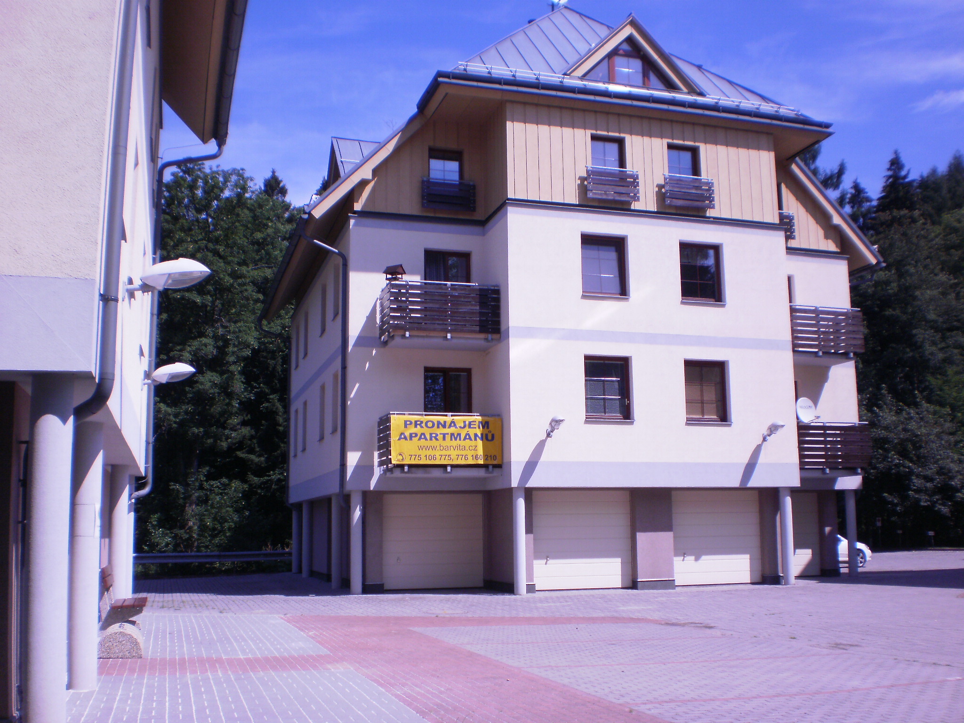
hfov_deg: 49.0
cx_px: 482
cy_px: 362
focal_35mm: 38
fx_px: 1058
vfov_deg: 37.7
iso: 100
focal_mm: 6.3
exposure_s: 1/800
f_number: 4.6
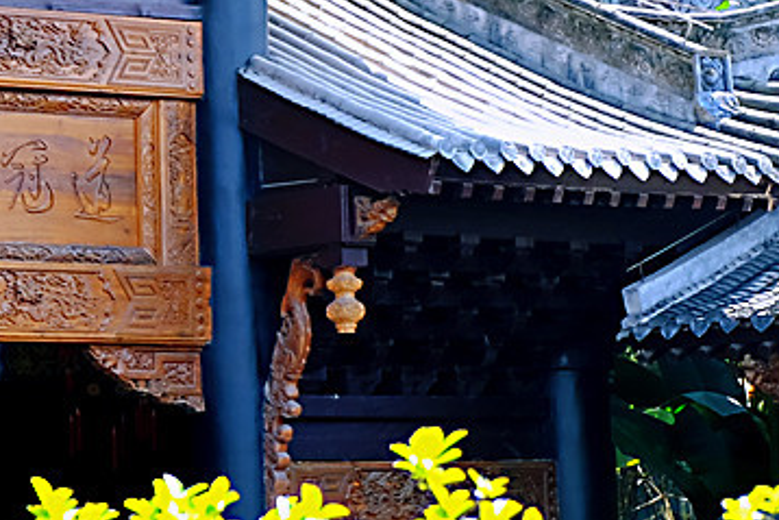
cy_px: 76
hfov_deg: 11.3
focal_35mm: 176
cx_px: -342
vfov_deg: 7.8
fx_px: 3810
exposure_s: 1/240
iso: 200
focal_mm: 27.7
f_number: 3.2
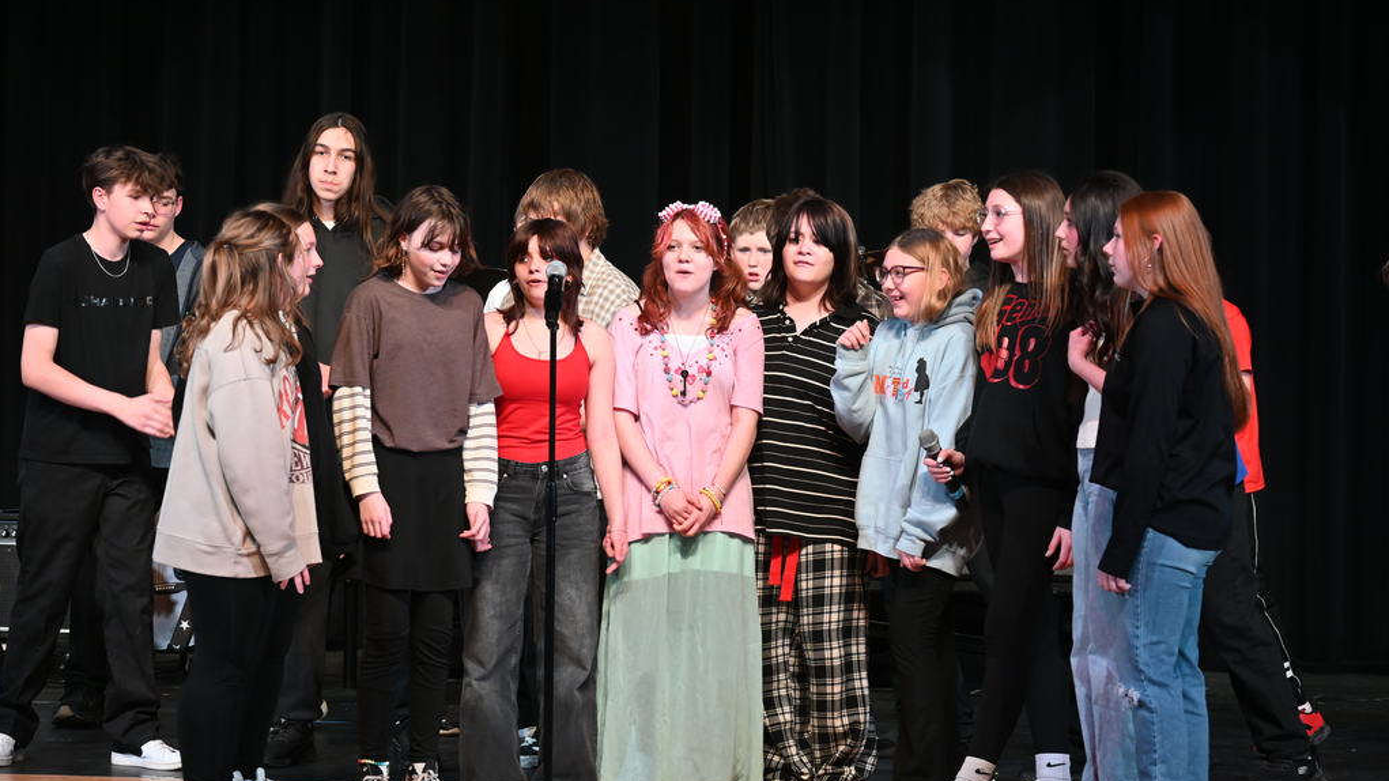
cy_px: 413
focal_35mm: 166
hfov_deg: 13.0
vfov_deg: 7.3
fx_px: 6096
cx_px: 694
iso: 720
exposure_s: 1/125
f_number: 5
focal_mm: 105
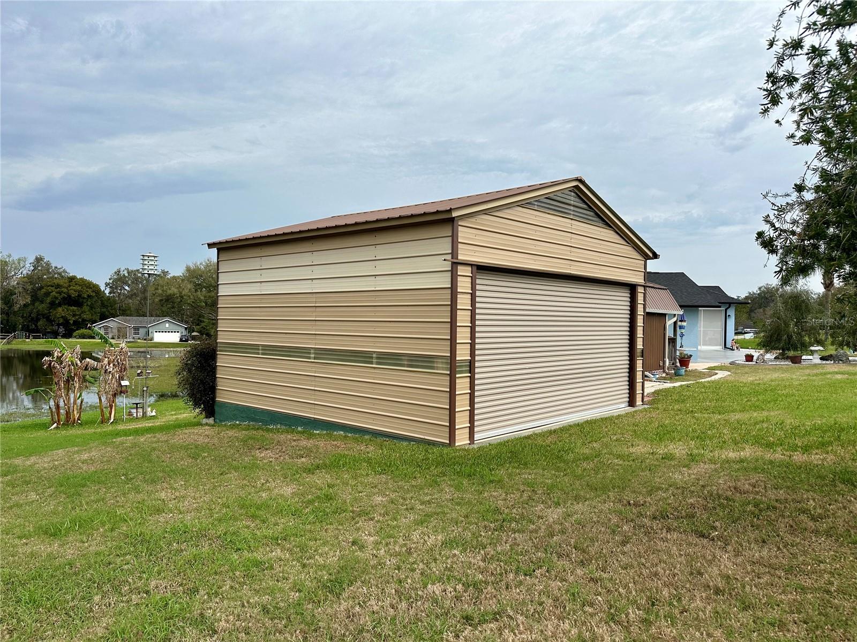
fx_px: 594
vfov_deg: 56.8
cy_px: 321
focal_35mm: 24
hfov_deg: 71.6
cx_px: 428
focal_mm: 6.86
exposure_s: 1/5263
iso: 80
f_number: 1.78
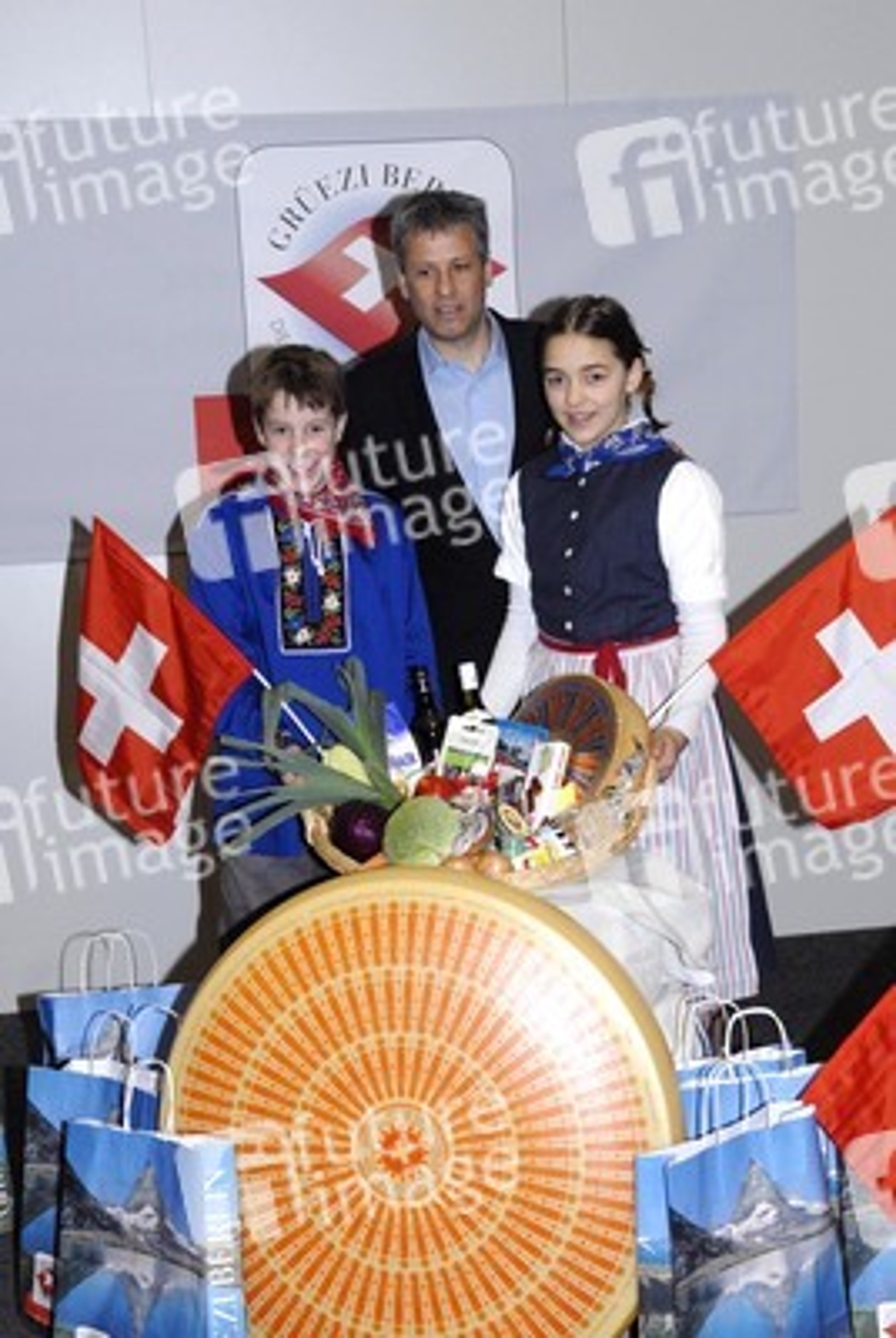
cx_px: 448
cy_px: 669
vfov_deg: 35.0
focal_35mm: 57
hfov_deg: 23.9
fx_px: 2121
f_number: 5.6
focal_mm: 38
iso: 500
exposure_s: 1/100
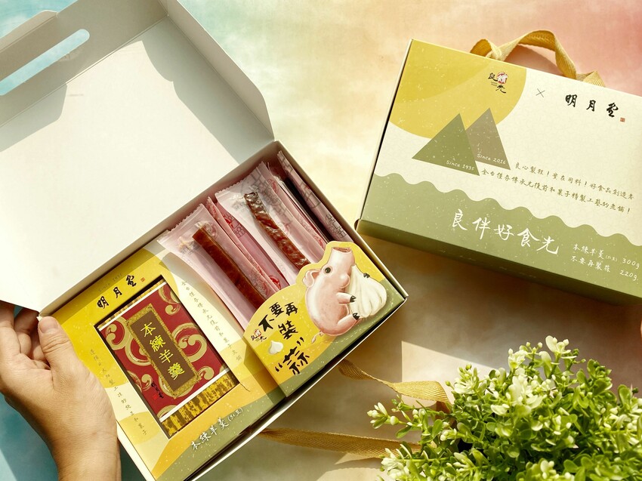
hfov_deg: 67.3
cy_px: 240
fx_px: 482
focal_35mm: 26
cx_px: 321
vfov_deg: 53.0
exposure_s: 1/1272
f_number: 1.8
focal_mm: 4.25
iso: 32
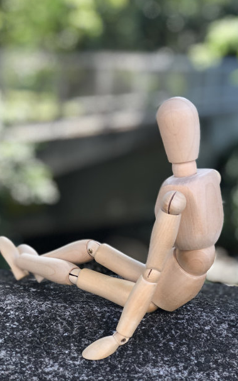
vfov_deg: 33.5
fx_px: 633
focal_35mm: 61
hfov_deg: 21.3
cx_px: 118
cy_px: 189
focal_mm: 6.6
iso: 50
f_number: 2.8
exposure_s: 1/120
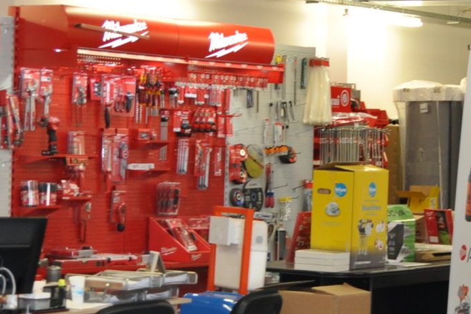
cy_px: 145
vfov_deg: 9.5
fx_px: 1884
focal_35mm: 144
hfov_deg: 14.2
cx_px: 310
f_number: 2.8
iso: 400
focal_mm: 26
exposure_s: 1/80
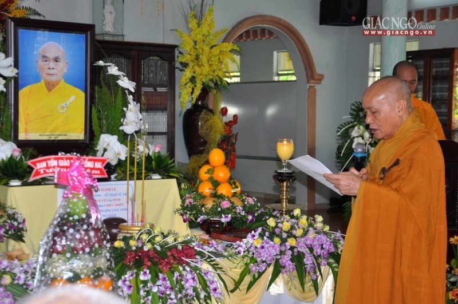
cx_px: 229
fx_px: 953
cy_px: 152
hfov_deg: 27.0
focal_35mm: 75
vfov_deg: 18.1
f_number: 5
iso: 400
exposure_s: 1/60
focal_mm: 50
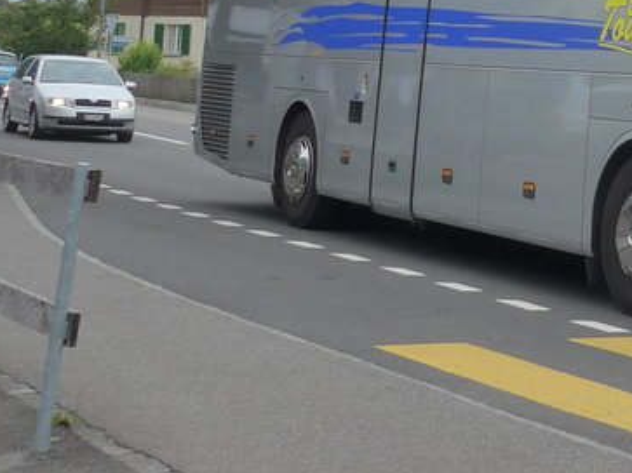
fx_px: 1752
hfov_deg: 18.9
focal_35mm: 96
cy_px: -134
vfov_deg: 14.8
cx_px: 830
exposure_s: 1/800
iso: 125
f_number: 2.8
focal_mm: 6
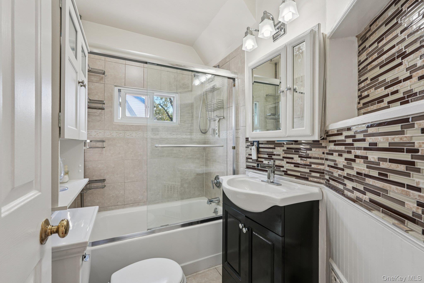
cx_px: 212
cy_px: 142
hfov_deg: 96.7
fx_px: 188
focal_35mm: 16
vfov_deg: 73.7
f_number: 9
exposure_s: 1/20
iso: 400
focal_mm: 16
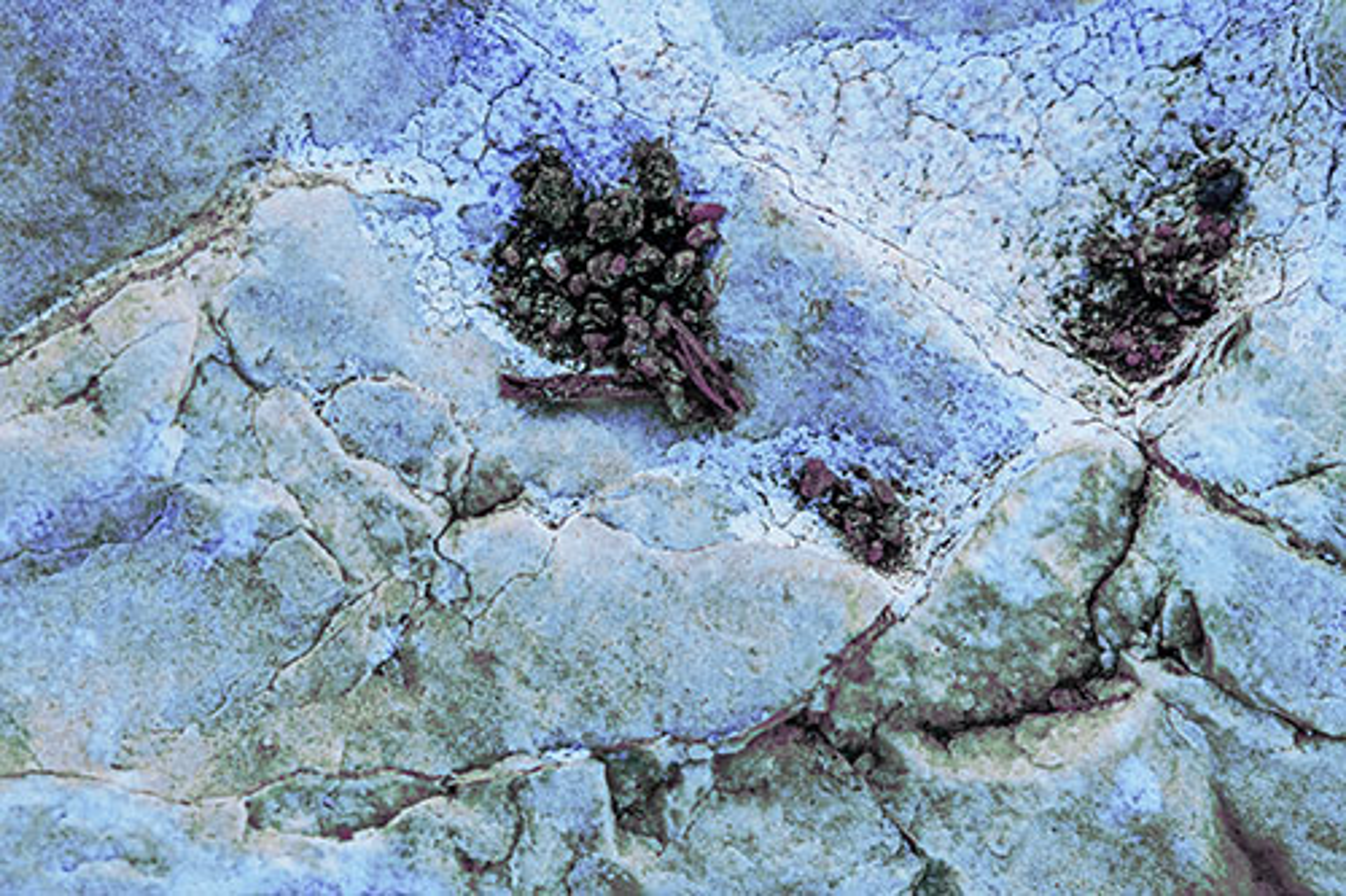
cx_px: 673
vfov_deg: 6.5
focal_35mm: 210
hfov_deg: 9.8
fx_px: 7849
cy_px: 448
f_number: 13
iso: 500
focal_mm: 210
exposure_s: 1/320
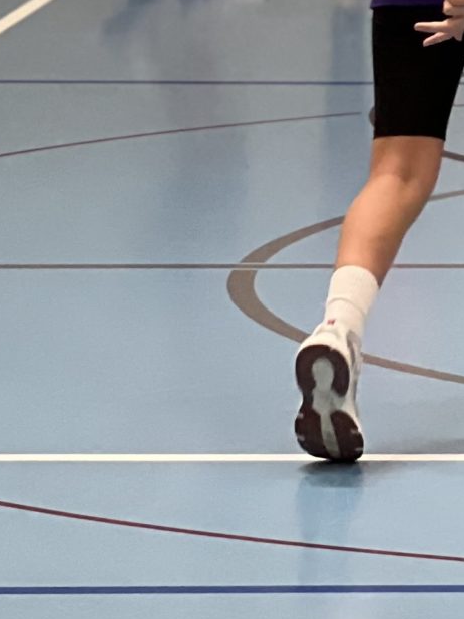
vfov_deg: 6.1
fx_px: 5705
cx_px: 546
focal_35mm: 319
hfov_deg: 4.6
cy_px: -402
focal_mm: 9
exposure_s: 1/121
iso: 200
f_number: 2.8
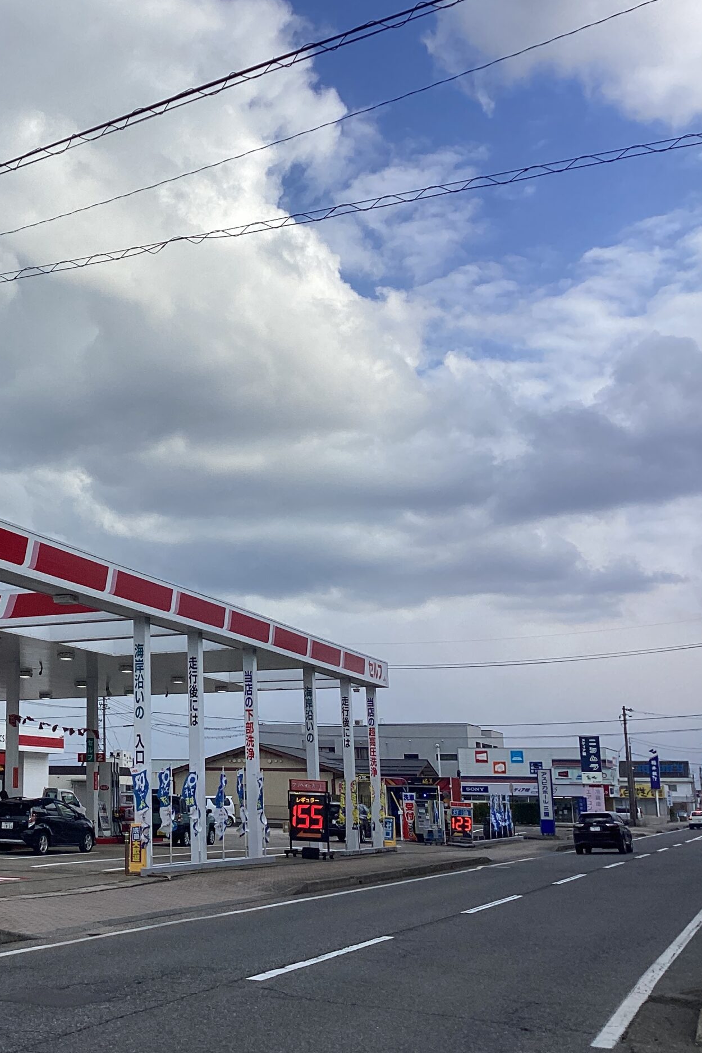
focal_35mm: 44
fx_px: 1287
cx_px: 36
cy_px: 517
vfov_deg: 44.5
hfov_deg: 29.0
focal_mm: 3.3
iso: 25
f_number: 2.4
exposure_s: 1/1733
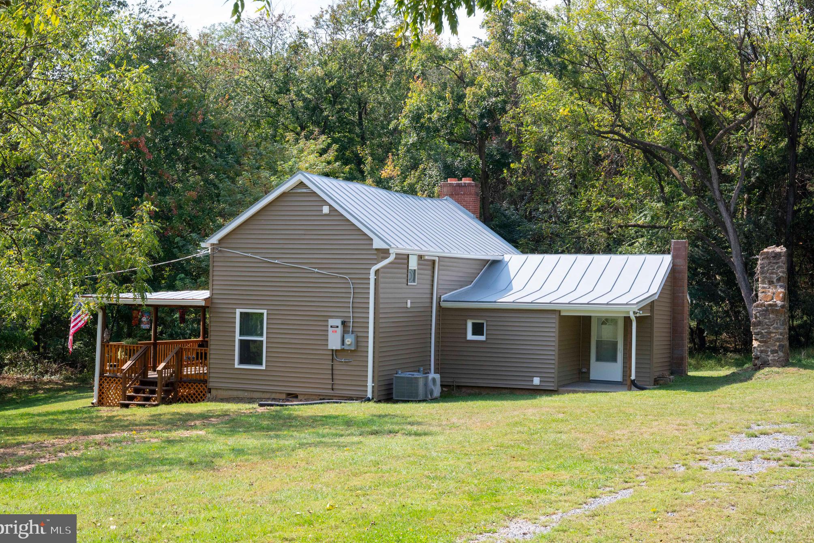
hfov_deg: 37.5
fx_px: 1198
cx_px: 402
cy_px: 267
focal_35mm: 53
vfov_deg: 25.5
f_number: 11
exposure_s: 1/500
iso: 1000
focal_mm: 52
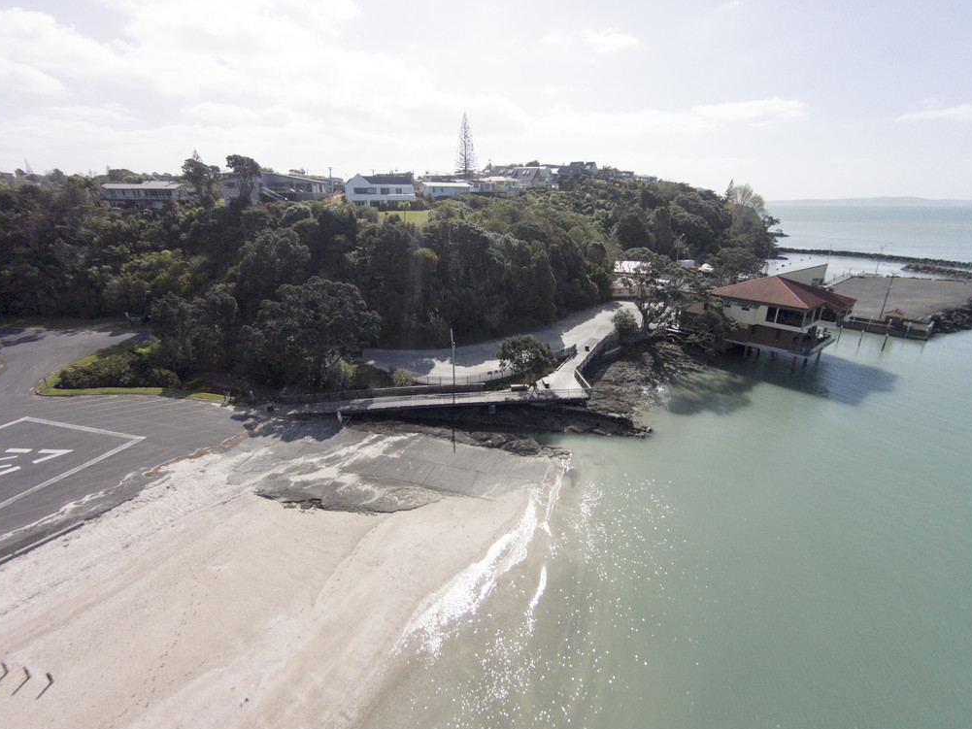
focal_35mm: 31
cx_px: 494
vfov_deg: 45.4
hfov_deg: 58.3
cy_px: 375
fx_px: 871
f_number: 2.8
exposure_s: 1/3200
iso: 100
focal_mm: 5
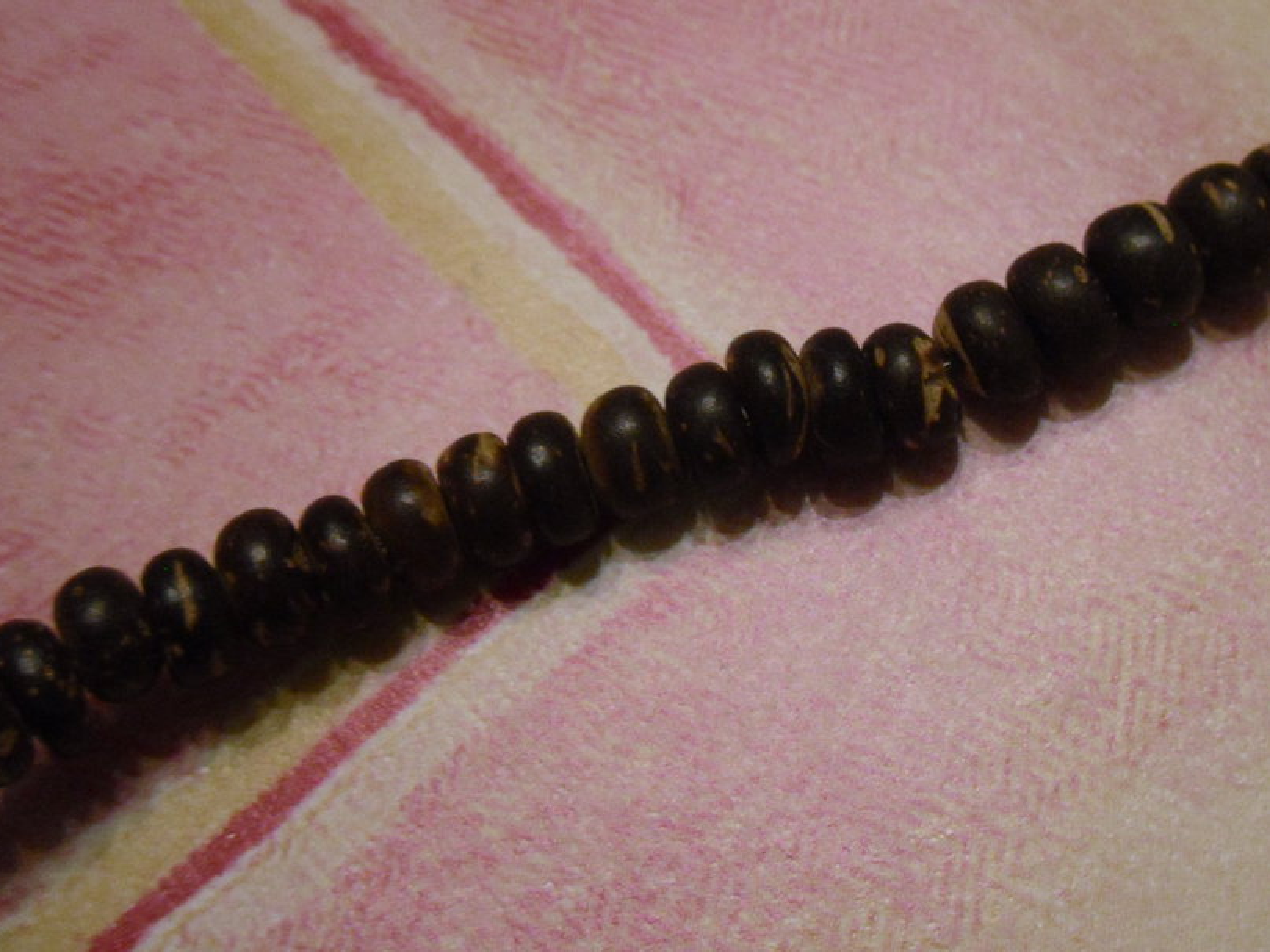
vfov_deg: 19.9
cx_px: 857
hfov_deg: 26.2
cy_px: 432
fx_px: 2715
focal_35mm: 74
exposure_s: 1/24
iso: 400
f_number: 3.5
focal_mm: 6.3
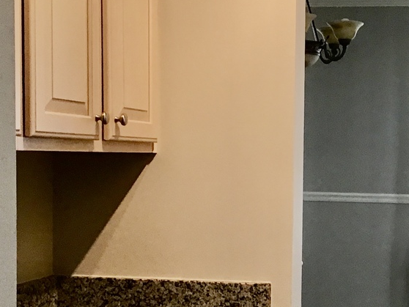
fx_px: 946
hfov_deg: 23.9
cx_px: 345
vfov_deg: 18.4
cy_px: 223
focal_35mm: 80
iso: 80
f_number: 2.4
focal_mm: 3.3
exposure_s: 1/30
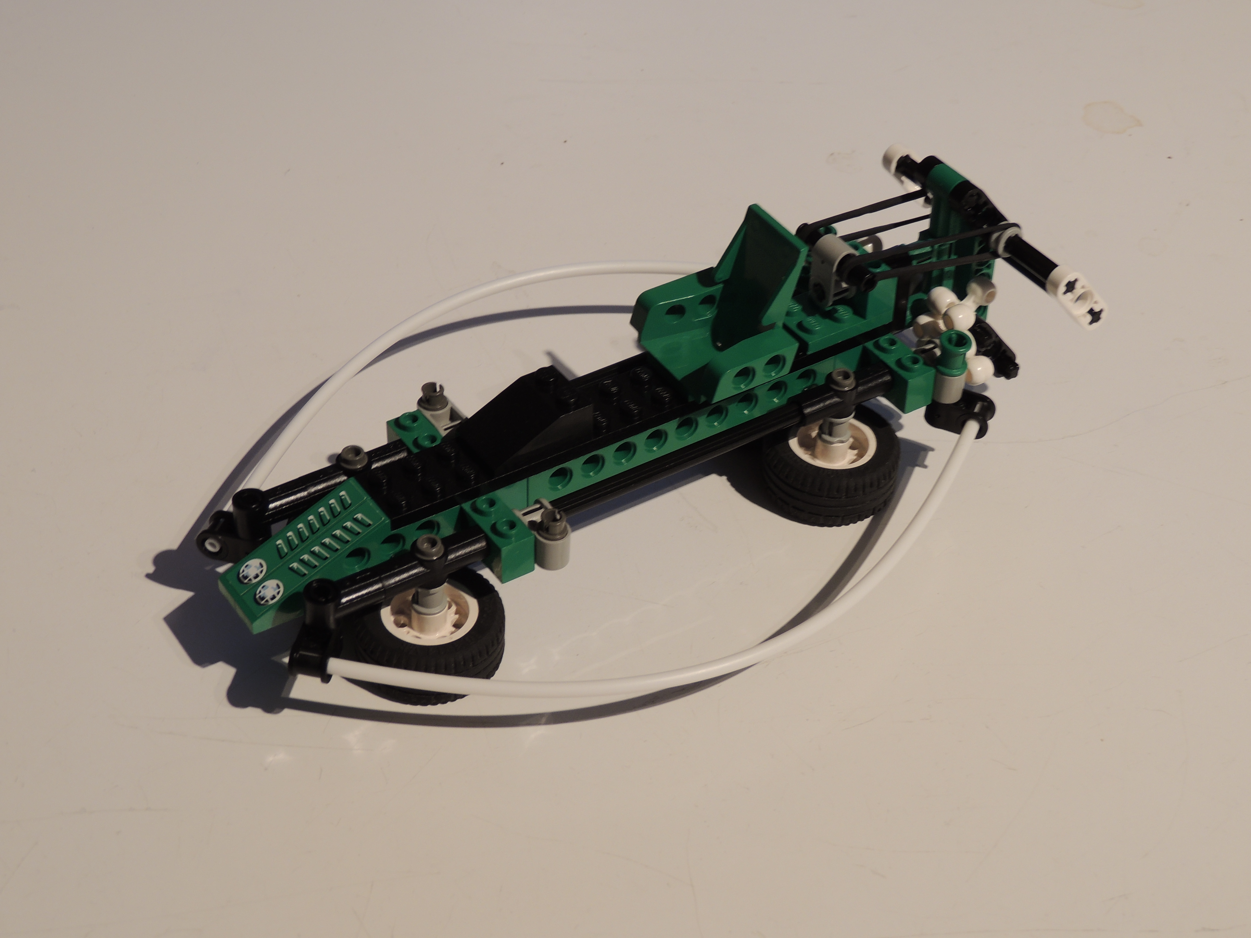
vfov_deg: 24.4
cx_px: 626
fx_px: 2168
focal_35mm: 60
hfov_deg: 32.2
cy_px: 469
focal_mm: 10.7
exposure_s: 1/3
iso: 100
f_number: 4.2
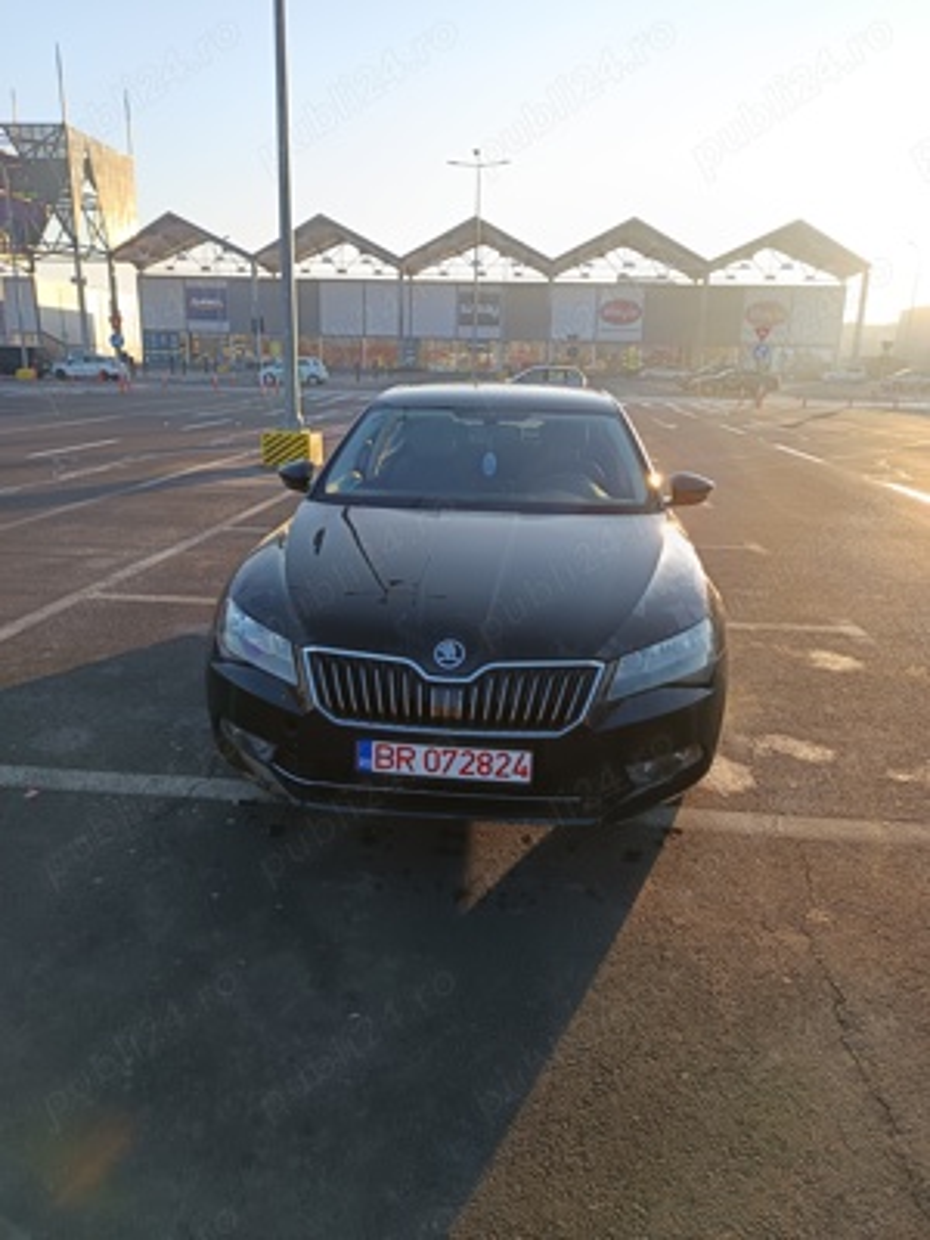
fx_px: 860
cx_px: 465
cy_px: 620
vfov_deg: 71.6
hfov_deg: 56.8
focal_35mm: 24
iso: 50
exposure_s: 1/110
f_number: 1.7
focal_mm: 5.31
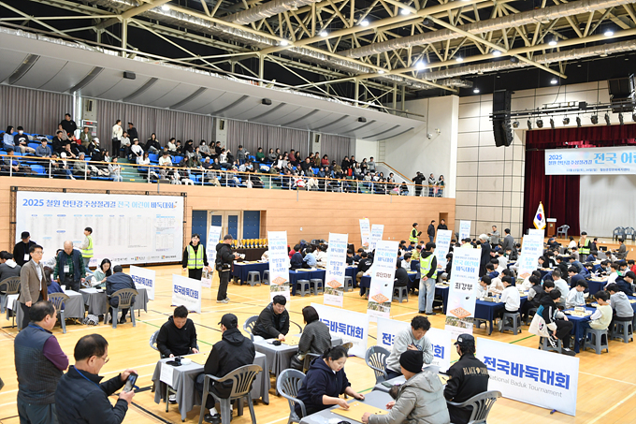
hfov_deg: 57.2
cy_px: 212
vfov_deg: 40.0
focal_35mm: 33
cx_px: 318
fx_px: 583
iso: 640
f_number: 4
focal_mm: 22
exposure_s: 1/60
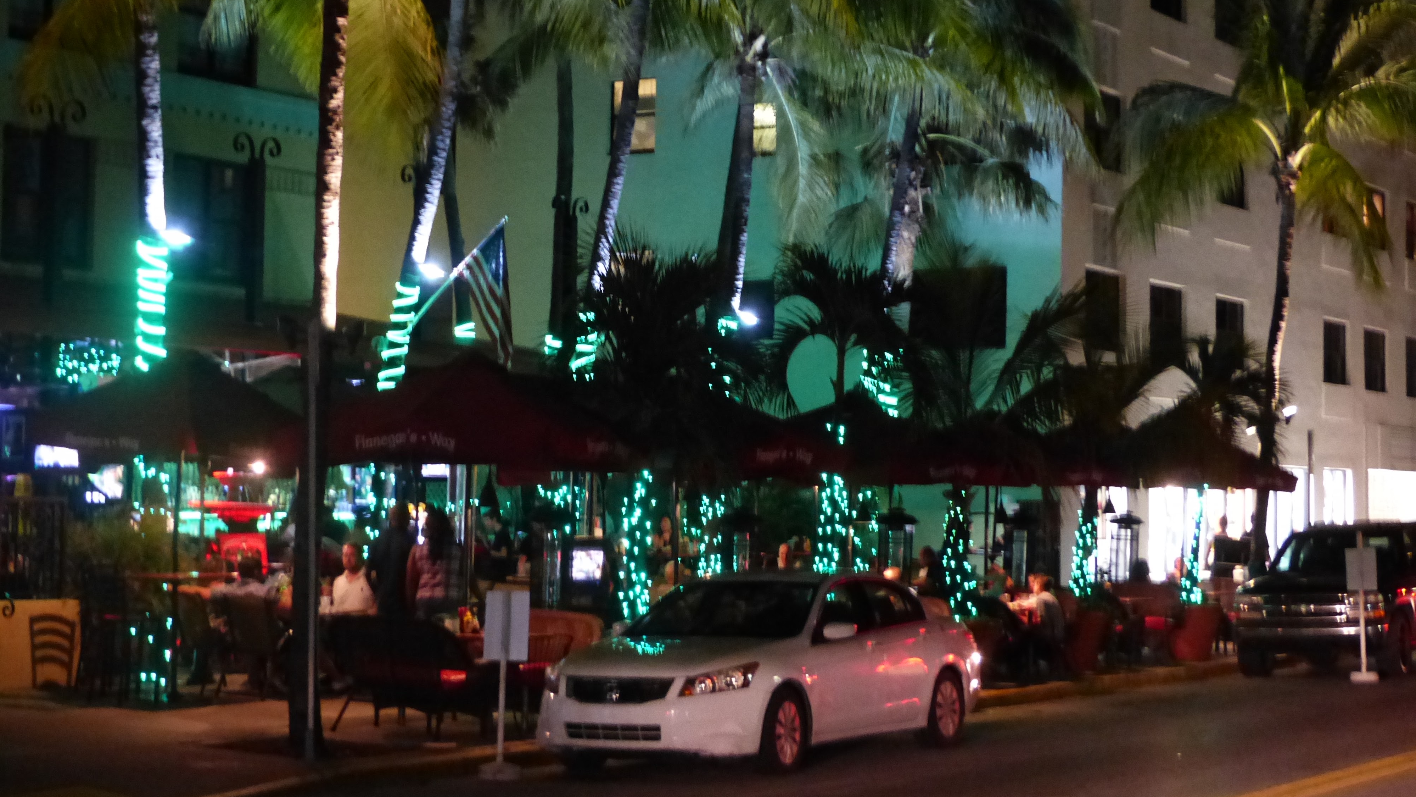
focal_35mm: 72
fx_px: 2703
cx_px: 708
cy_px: 280
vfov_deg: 16.7
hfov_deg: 29.4
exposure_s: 1/8
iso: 800
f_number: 2.8
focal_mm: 11.9
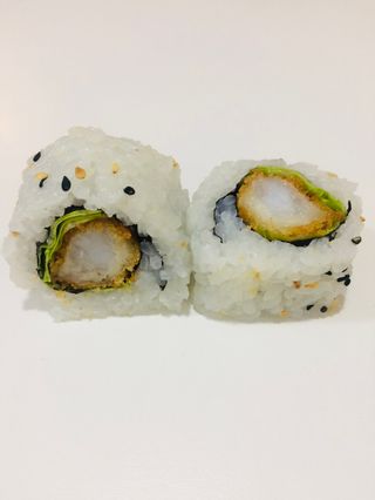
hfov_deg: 48.3
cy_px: 250
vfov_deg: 61.6
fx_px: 418
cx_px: 188
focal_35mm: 29
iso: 50
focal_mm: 4.15
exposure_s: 1/33
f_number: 2.2
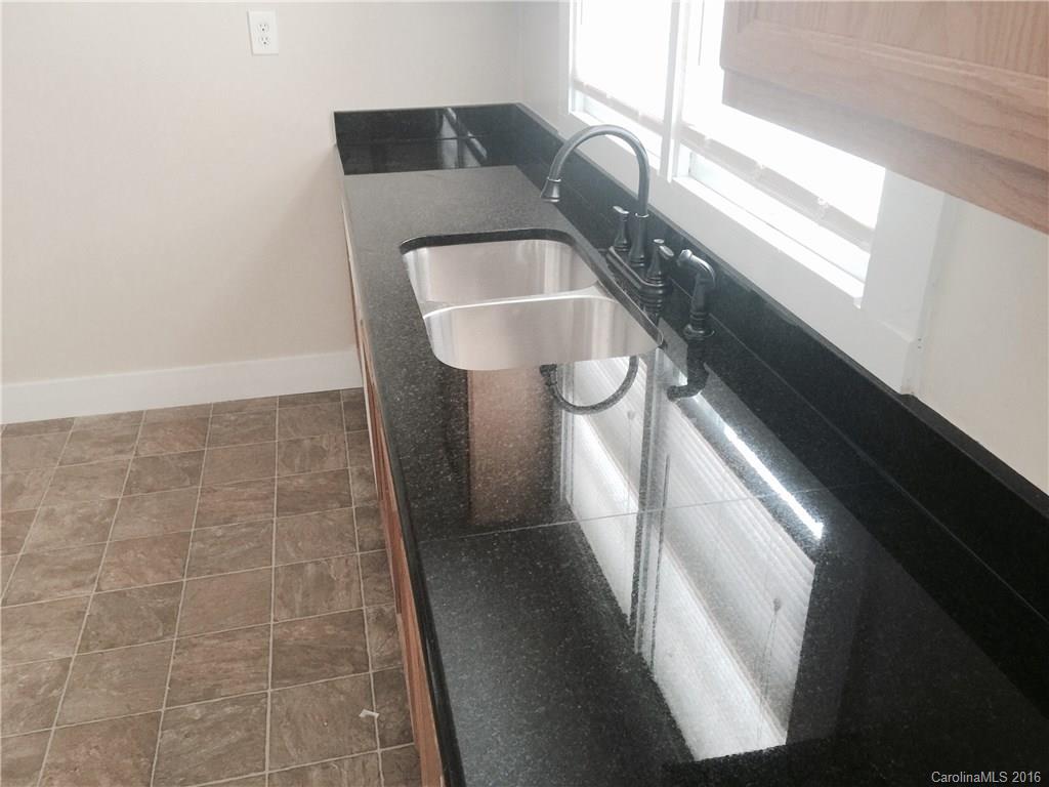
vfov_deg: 48.2
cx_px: 524
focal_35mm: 29
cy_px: 394
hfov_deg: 61.7
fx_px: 879
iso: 64
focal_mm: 4.15
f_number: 2.2
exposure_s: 1/15
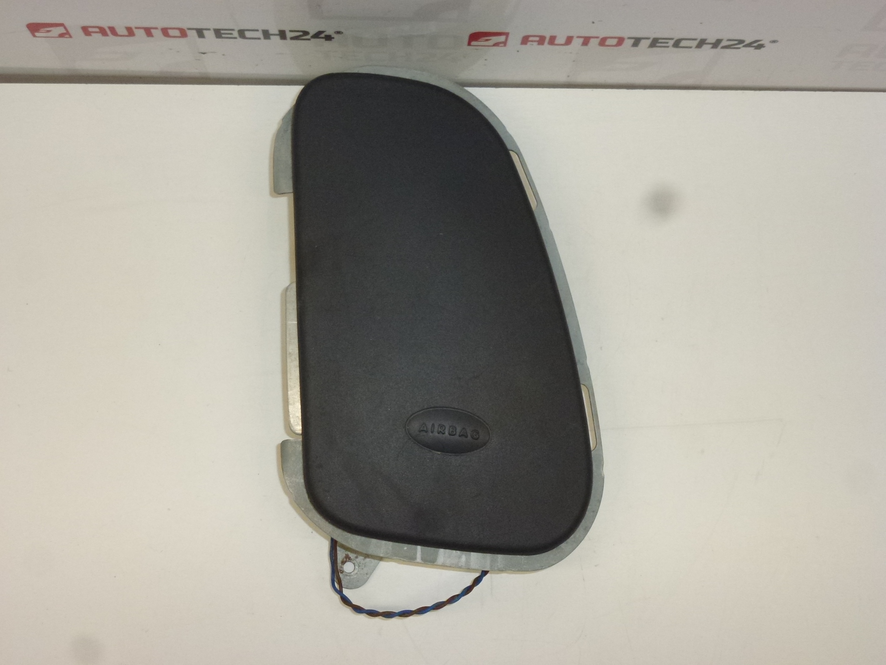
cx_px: 443
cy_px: 332
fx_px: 1254
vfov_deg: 29.7
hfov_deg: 38.9
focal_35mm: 49
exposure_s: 1/200
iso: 400
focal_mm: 8.7
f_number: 4.1
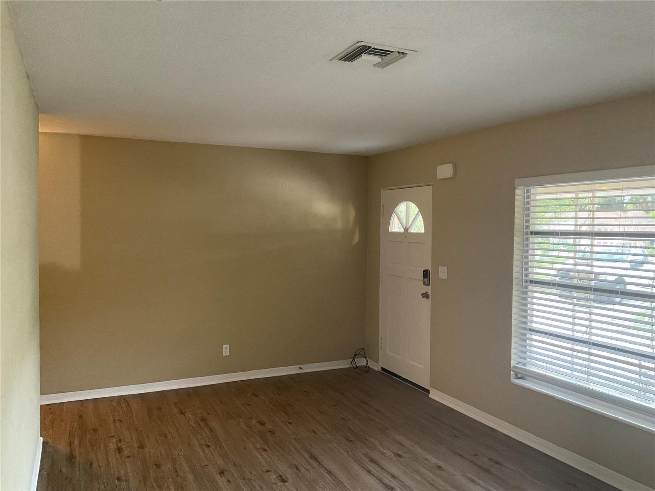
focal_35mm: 29
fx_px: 549
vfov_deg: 48.2
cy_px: 246
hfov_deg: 61.7
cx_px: 328
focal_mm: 3
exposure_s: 1/60
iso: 250
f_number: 1.8
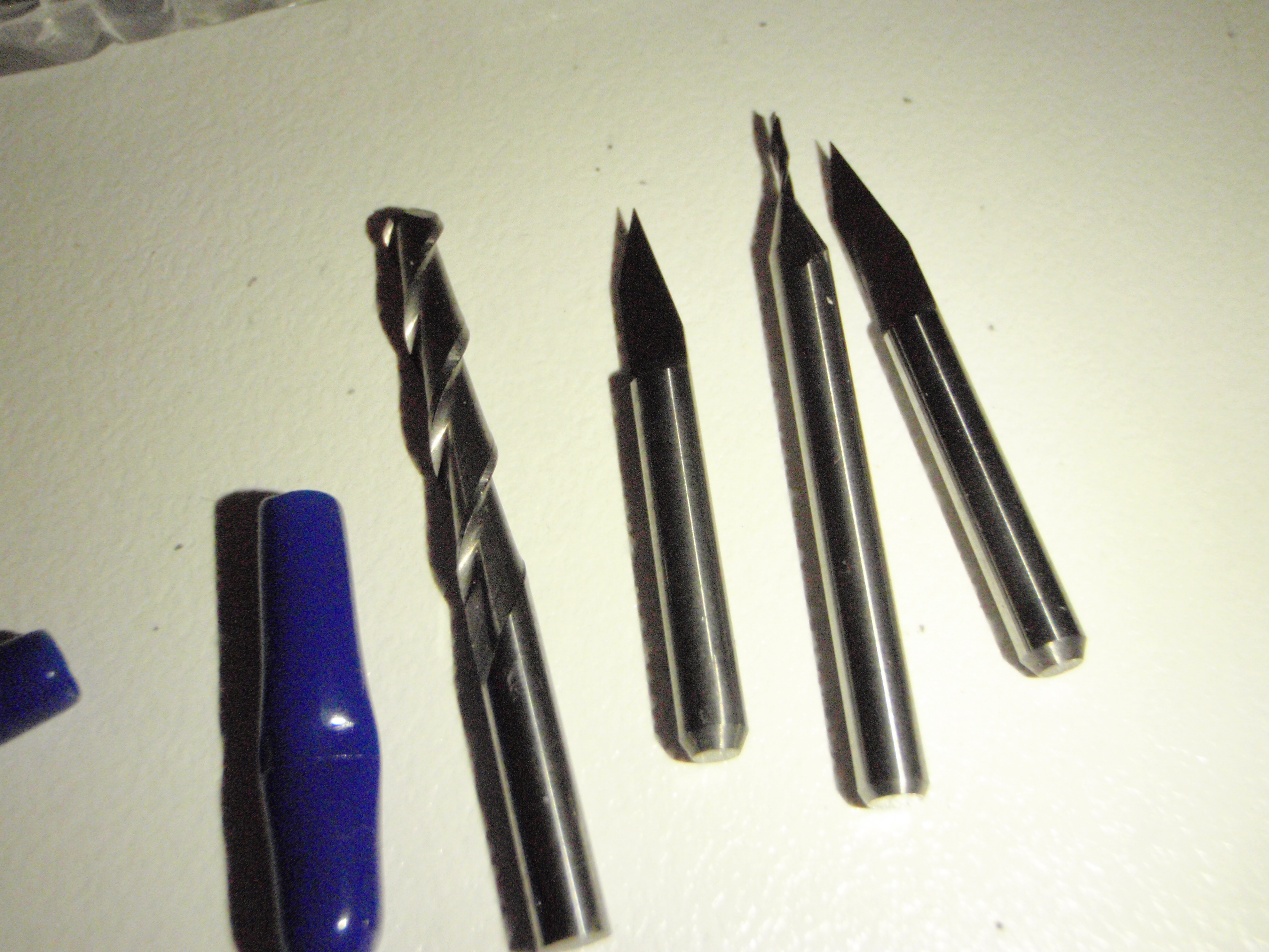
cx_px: 634
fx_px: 1320
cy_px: 476
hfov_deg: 51.4
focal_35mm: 36
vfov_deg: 39.7
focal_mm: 6.53
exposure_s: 1/250
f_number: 4.1
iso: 800
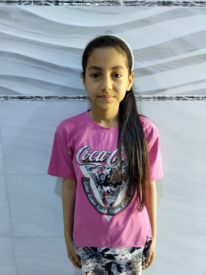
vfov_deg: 67.3
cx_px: 103
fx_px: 206
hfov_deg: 53.1
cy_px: 138
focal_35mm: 26
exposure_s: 1/60
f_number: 2
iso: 182
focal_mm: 2.78
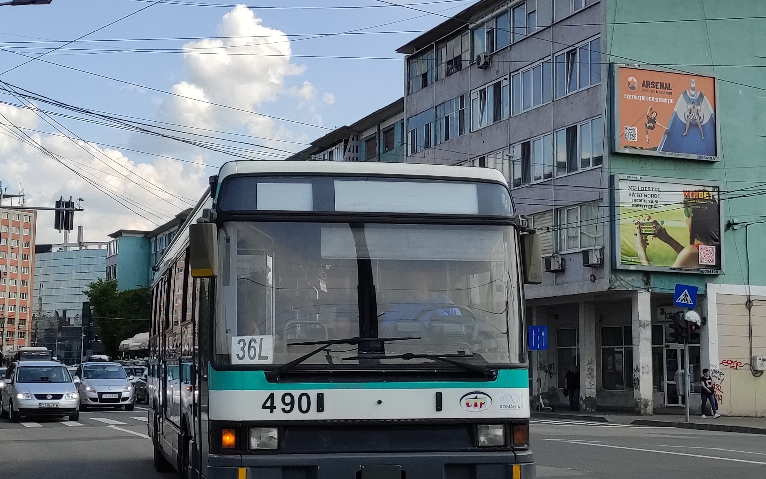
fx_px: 564
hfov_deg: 68.4
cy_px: 292
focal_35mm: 27
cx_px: 380
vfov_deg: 45.7
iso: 50
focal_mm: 5.43
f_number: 1.89
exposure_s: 1/1243
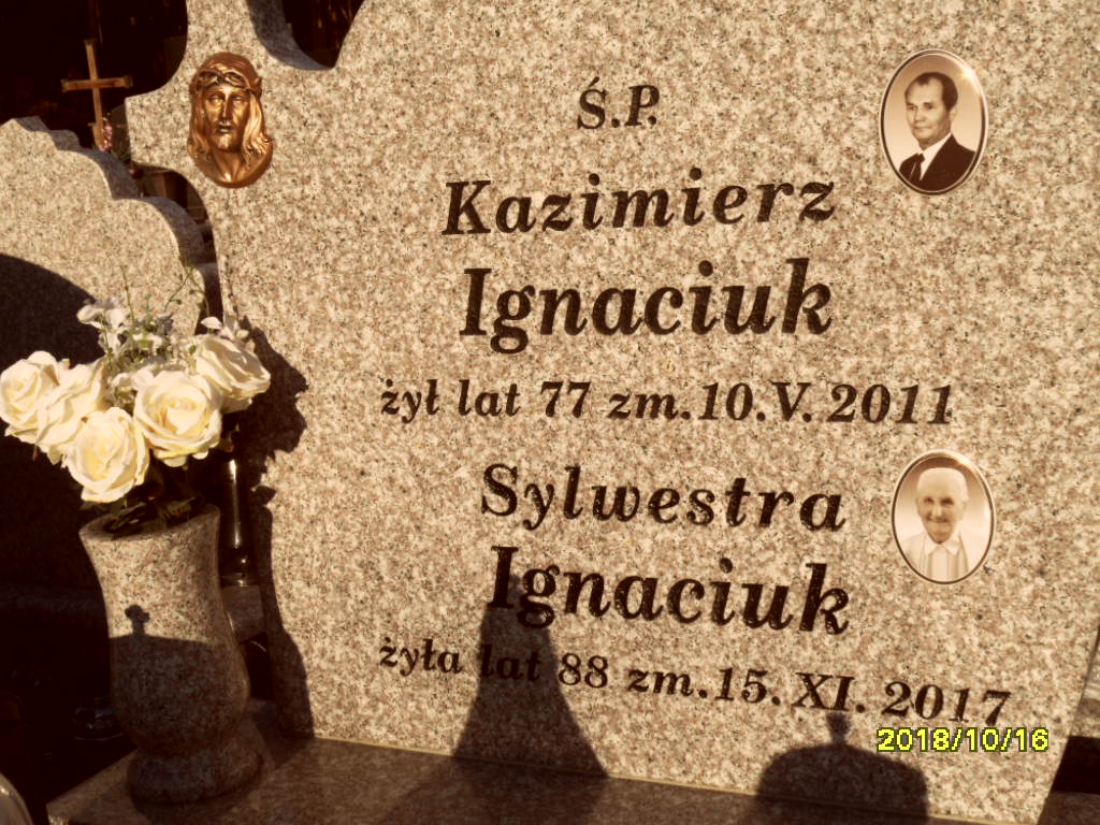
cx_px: 550
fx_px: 1589
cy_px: 412
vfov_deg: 29.1
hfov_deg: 38.2
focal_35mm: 50
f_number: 5.4
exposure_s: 1/500
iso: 80
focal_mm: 8.2
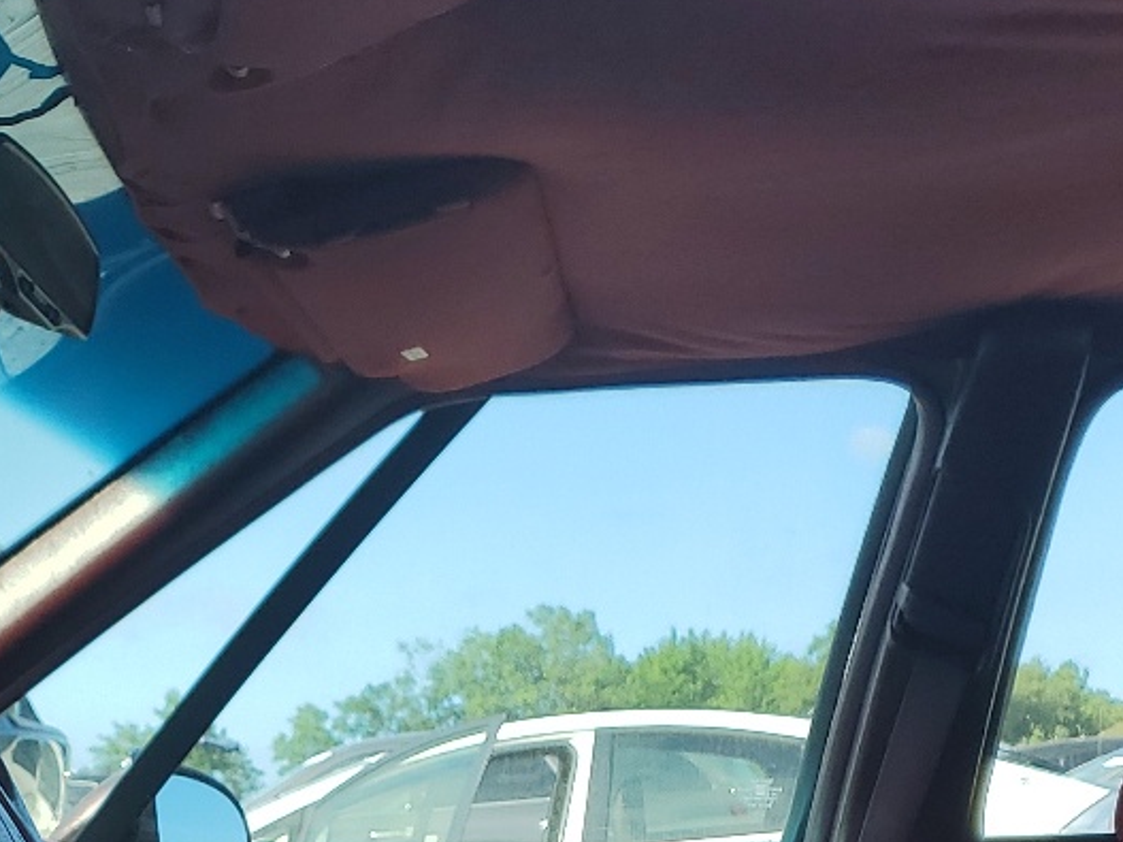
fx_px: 2562
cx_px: 318
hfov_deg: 24.5
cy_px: 1042
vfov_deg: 17.7
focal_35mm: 79
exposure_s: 1/1111
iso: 50
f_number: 1.5
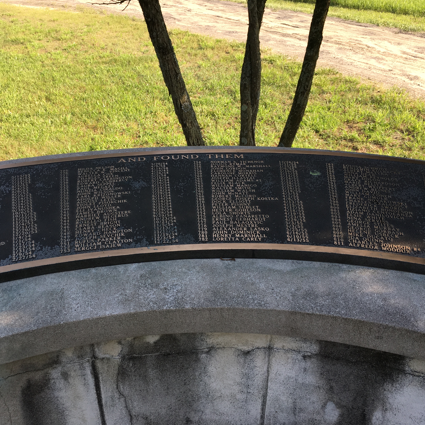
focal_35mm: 35
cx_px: 188
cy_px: 212
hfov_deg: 47.1
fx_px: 486
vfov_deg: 47.2
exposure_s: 1/331
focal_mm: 4.15
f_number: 2.2
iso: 25
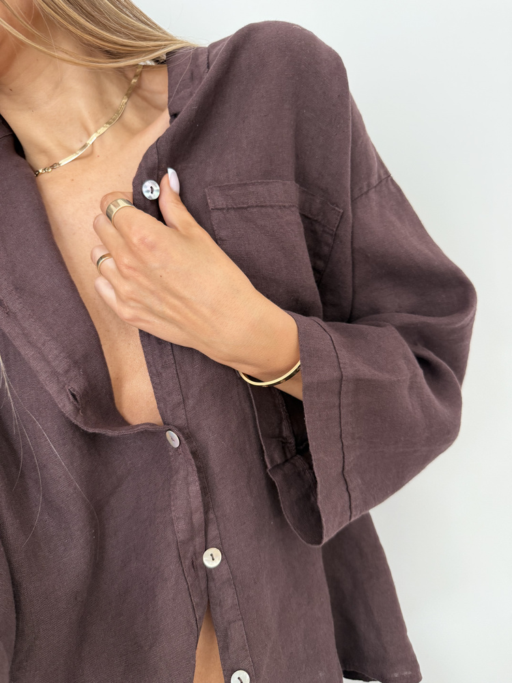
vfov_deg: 71.6
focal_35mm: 24
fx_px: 473
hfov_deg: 56.8
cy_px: 342
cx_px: 256
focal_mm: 6.76
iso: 200
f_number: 1.78
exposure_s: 1/86
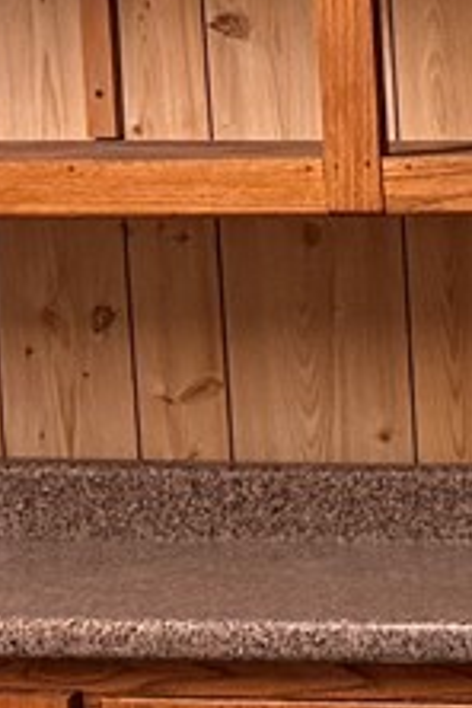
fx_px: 4248
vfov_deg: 9.5
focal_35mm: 216
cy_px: 609
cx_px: 1397
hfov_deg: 5.9
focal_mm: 6.76
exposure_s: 1/60
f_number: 1.78
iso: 250
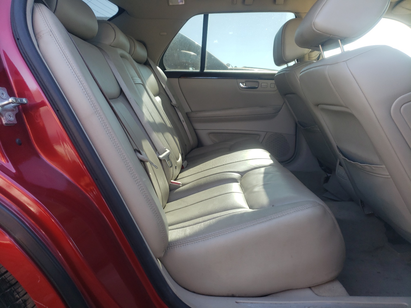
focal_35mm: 26
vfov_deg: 53.1
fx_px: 309
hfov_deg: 67.3
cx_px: 206
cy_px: 154
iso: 50
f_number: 1.5
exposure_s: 1/179
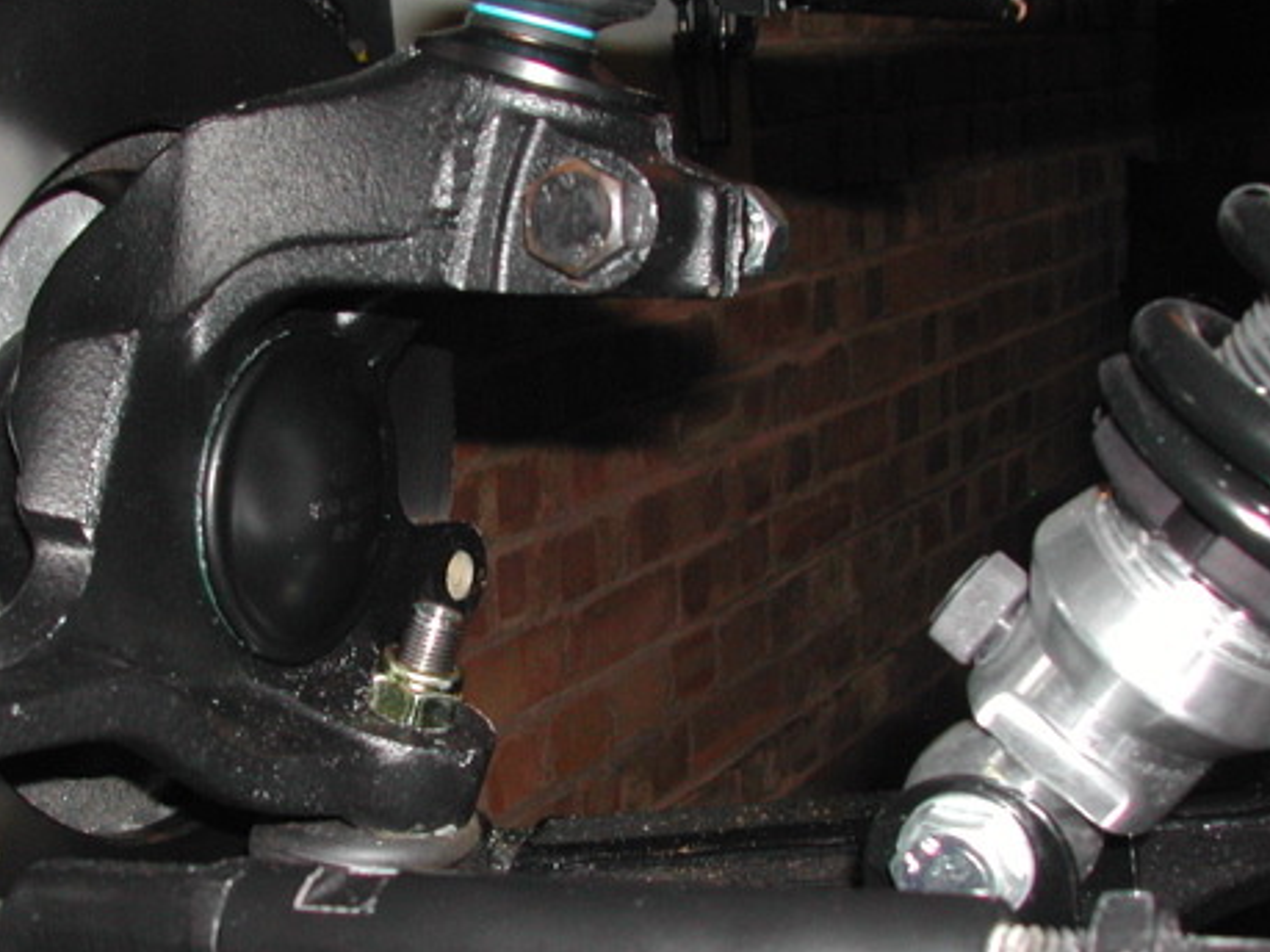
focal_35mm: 53
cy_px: 537
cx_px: 457
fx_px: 1944
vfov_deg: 27.5
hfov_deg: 35.9
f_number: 7.6
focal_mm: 8
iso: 152
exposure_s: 1/60
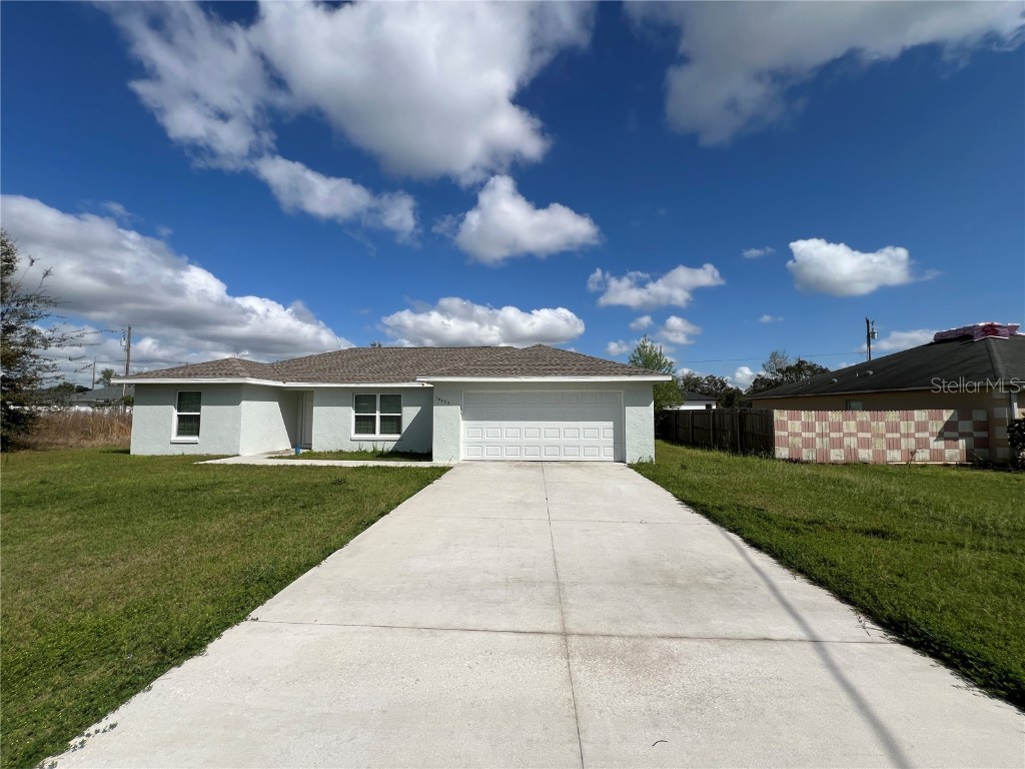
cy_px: 384
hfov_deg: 106.2
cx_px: 512
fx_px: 385
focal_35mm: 13
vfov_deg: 89.9
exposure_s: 1/3650
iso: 32
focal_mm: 1.57
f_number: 1.8
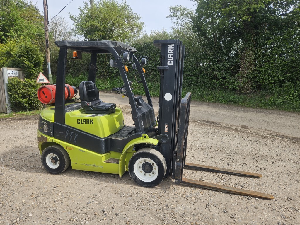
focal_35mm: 23
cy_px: 112
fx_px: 199
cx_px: 150
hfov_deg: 73.9
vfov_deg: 58.9
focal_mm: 5.4
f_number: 1.8
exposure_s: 1/1053
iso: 25
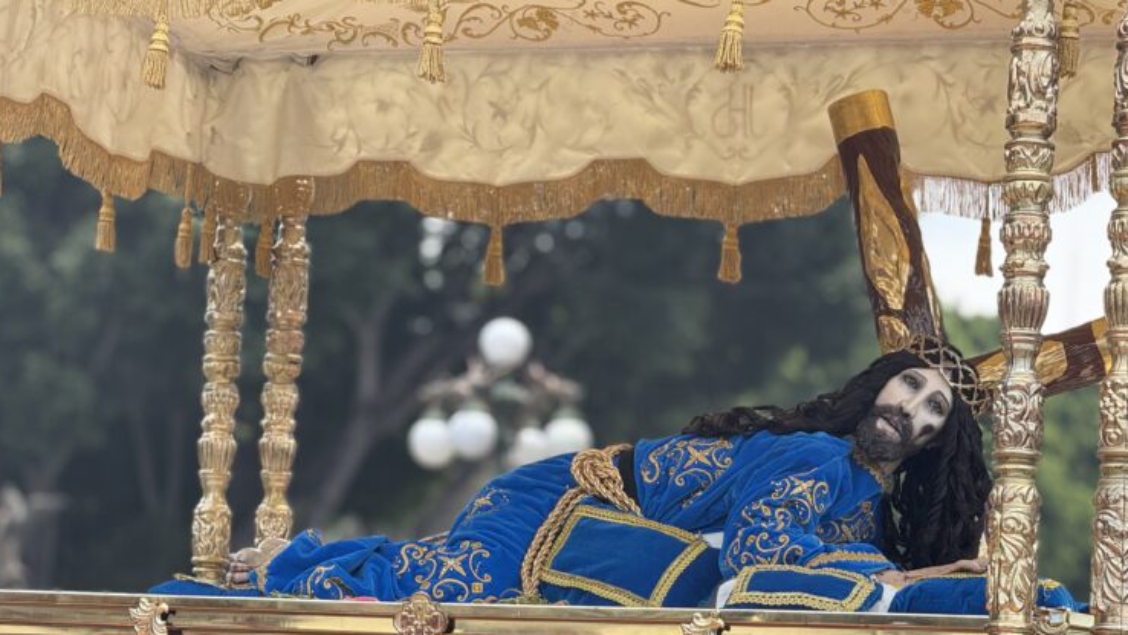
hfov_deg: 15.8
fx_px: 4067
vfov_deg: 8.9
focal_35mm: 136
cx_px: 573
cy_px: 428
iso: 64
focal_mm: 15.66
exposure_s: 1/242
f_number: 2.8
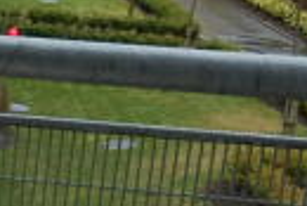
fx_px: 1007
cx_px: -383
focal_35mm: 118
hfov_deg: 13.6
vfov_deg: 11.6
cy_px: 46
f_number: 5.6
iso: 220
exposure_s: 1/125
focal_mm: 10
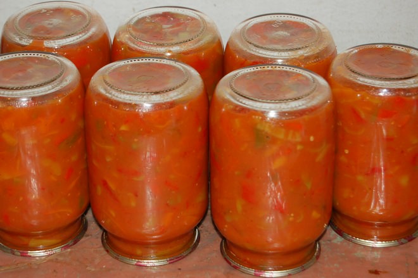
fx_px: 957
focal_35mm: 82
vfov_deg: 16.5
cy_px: 139
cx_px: 209
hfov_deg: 24.6
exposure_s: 1/60
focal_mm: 55
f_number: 5.6
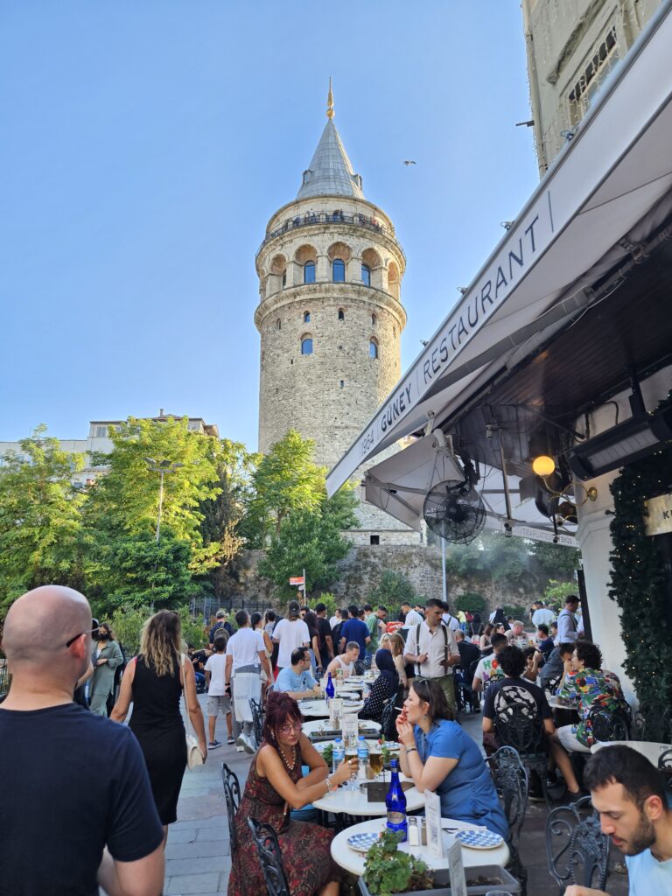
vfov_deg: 73.9
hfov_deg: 58.9
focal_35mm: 23
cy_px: 448
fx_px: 595
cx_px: 336
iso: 32
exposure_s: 1/100
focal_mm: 5.4
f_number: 1.8
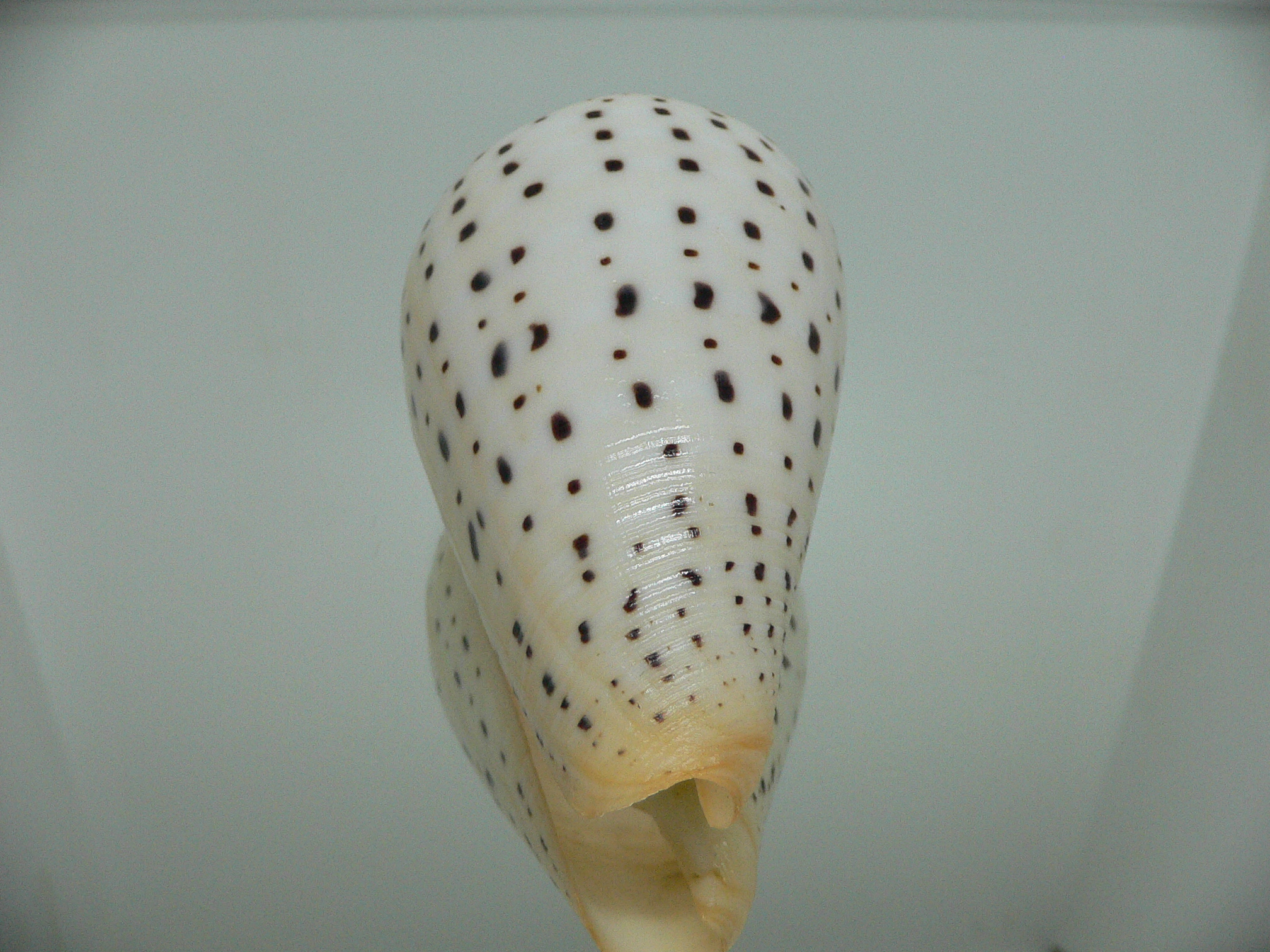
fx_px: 1284
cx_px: 635
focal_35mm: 35
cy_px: 476
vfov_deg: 40.7
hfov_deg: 52.6
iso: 200
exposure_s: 1/60
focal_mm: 4.6
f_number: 2.8
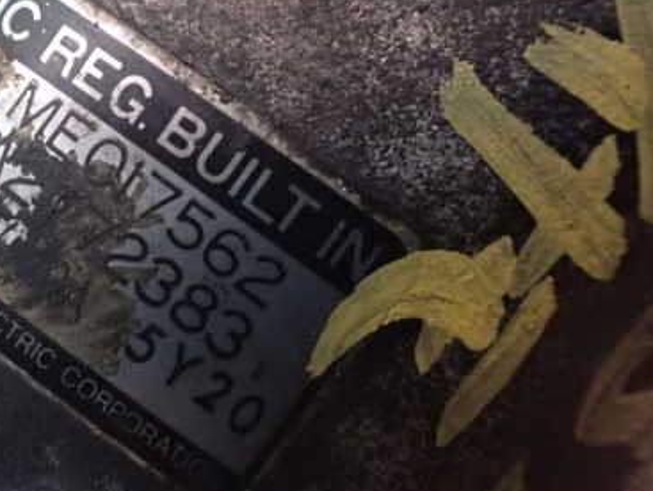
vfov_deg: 29.6
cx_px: 139
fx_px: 925
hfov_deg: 37.6
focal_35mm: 49
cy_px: 178
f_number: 2.3
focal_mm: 5.4
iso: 1600
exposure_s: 1/30
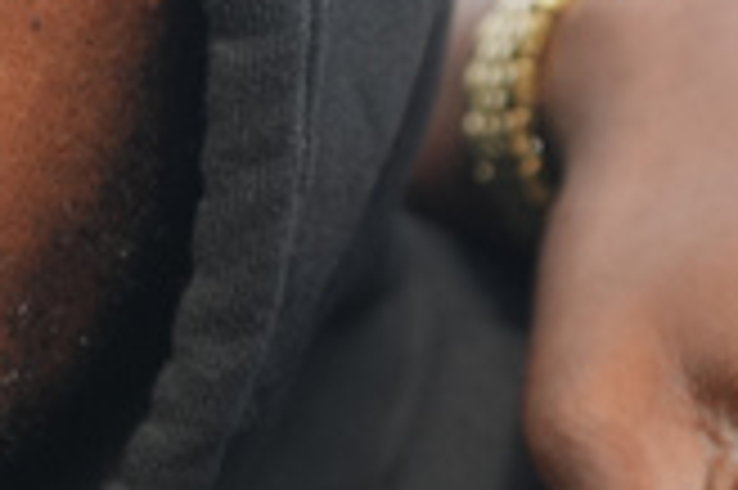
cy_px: 209
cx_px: -382
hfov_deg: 9.2
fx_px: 4485
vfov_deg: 6.3
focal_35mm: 219
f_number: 3.5
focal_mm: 35
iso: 500
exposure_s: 1/1000
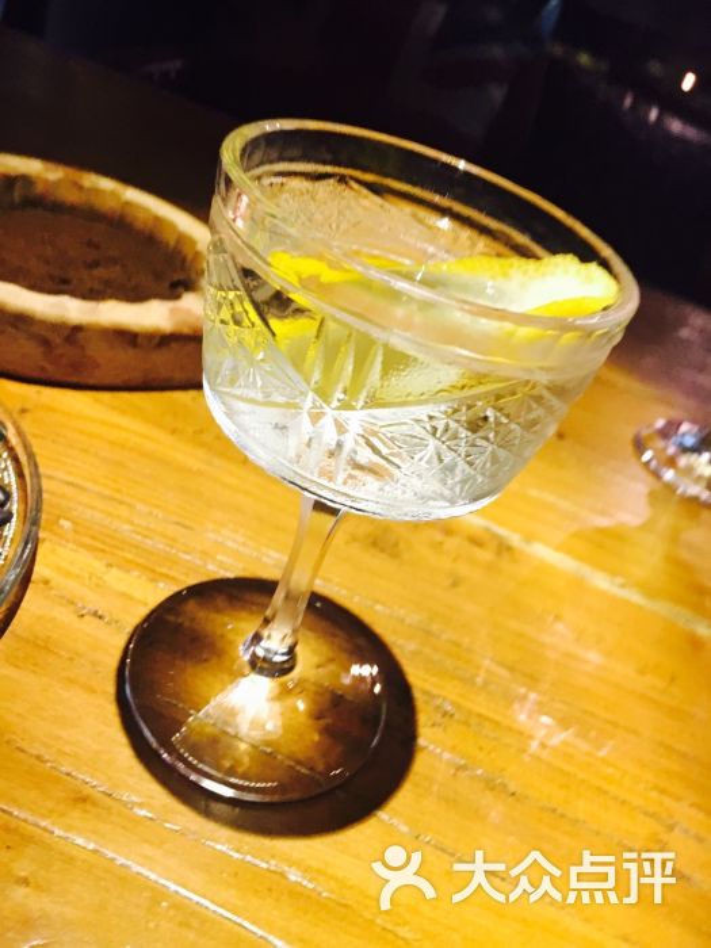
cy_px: 474
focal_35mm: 29
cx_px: 356
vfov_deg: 61.7
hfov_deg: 48.2
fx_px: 794
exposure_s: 1/17
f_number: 2.2
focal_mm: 4.15
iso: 250
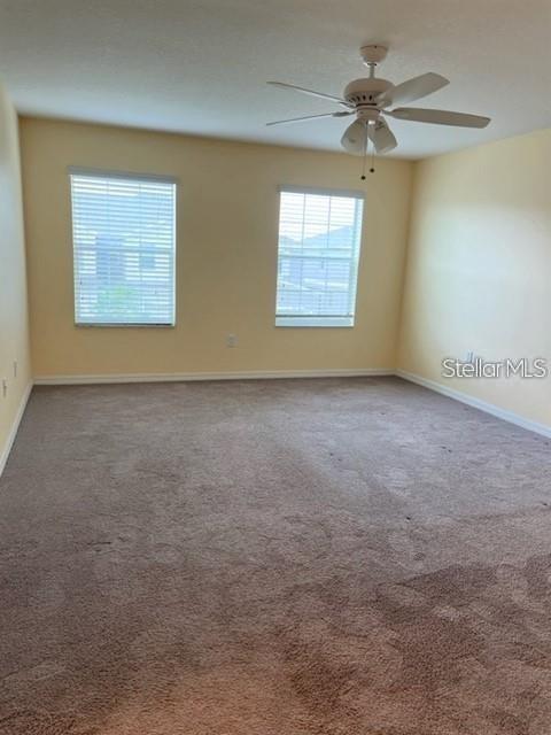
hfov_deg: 53.1
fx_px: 552
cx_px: 276
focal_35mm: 26
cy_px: 368
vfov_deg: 67.3
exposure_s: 1/120
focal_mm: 5.1
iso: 80
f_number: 1.6
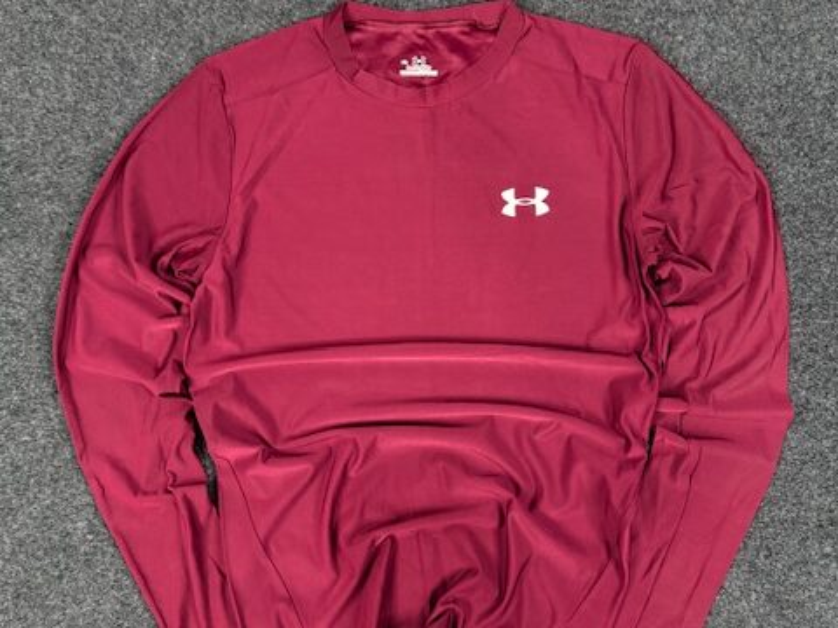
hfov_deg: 71.6
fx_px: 581
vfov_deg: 56.8
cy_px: 314
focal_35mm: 24
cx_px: 419
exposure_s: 1/100
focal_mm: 6.76
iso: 320
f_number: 1.78
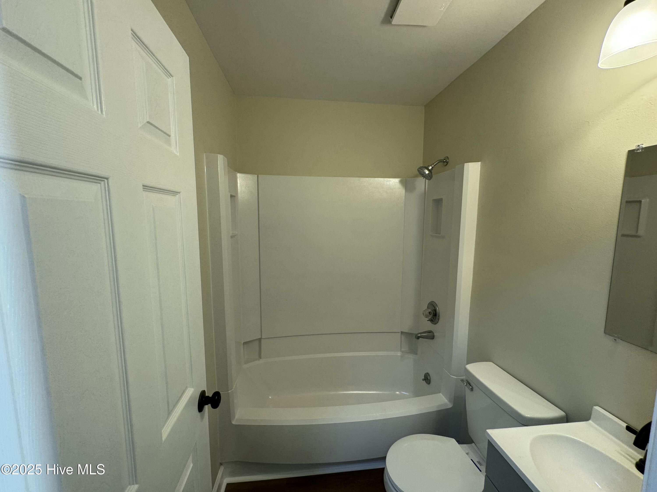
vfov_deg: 85.7
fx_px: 266
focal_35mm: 14
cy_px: 246
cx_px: 328
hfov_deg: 102.1
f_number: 2.2
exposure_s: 1/120
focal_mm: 2.22
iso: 160
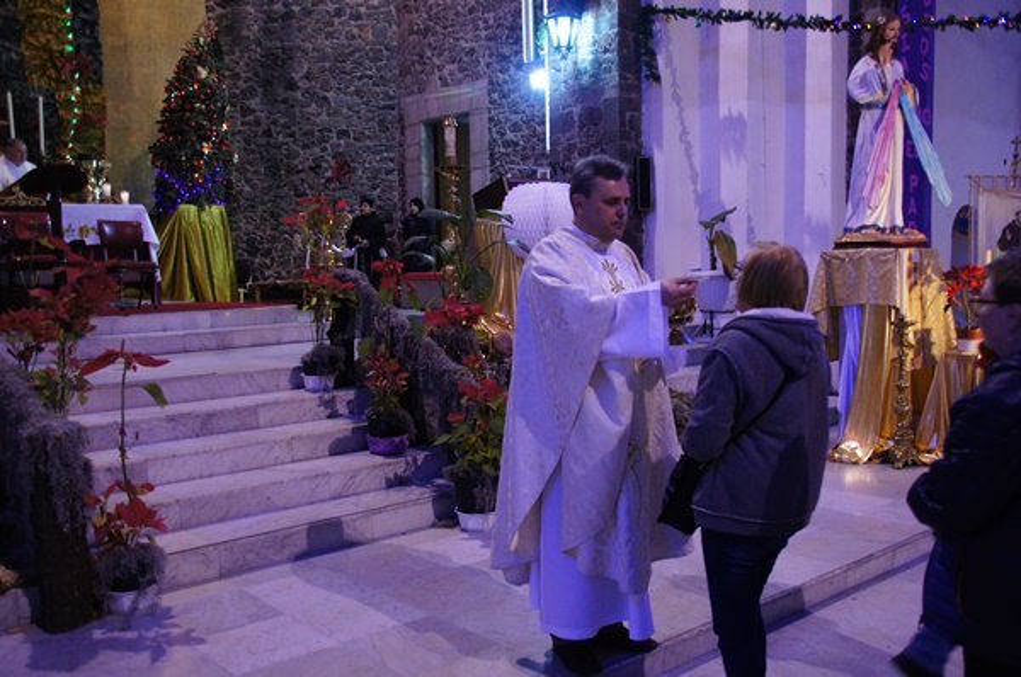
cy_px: 338
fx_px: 934
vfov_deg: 39.8
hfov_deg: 57.3
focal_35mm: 33
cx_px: 510
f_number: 4
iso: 1000
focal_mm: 22
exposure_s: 1/40
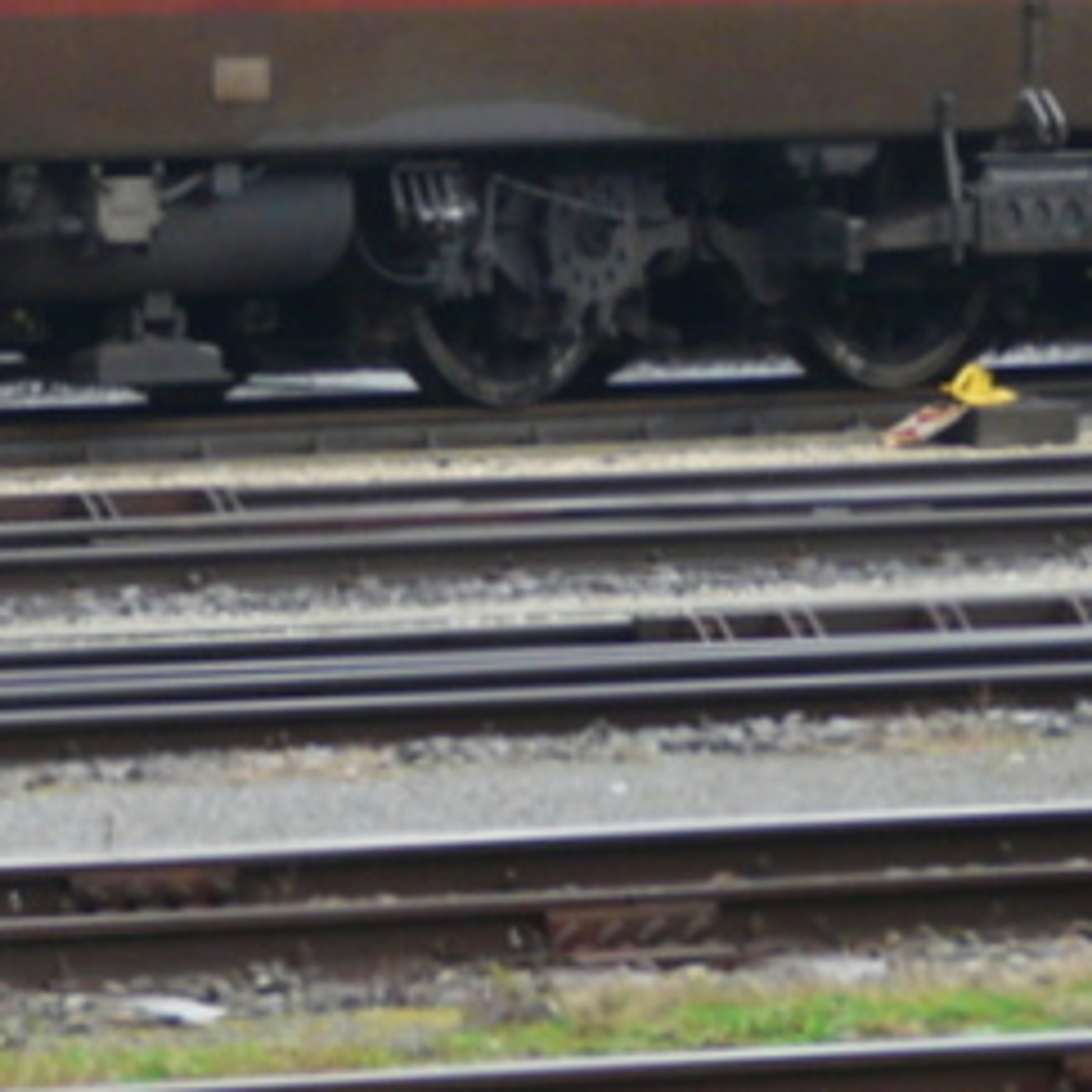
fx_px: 15597
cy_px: -139
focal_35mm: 437
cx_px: -297
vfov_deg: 4.0
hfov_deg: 4.0
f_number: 3.6
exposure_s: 1/60
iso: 125
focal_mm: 19.7
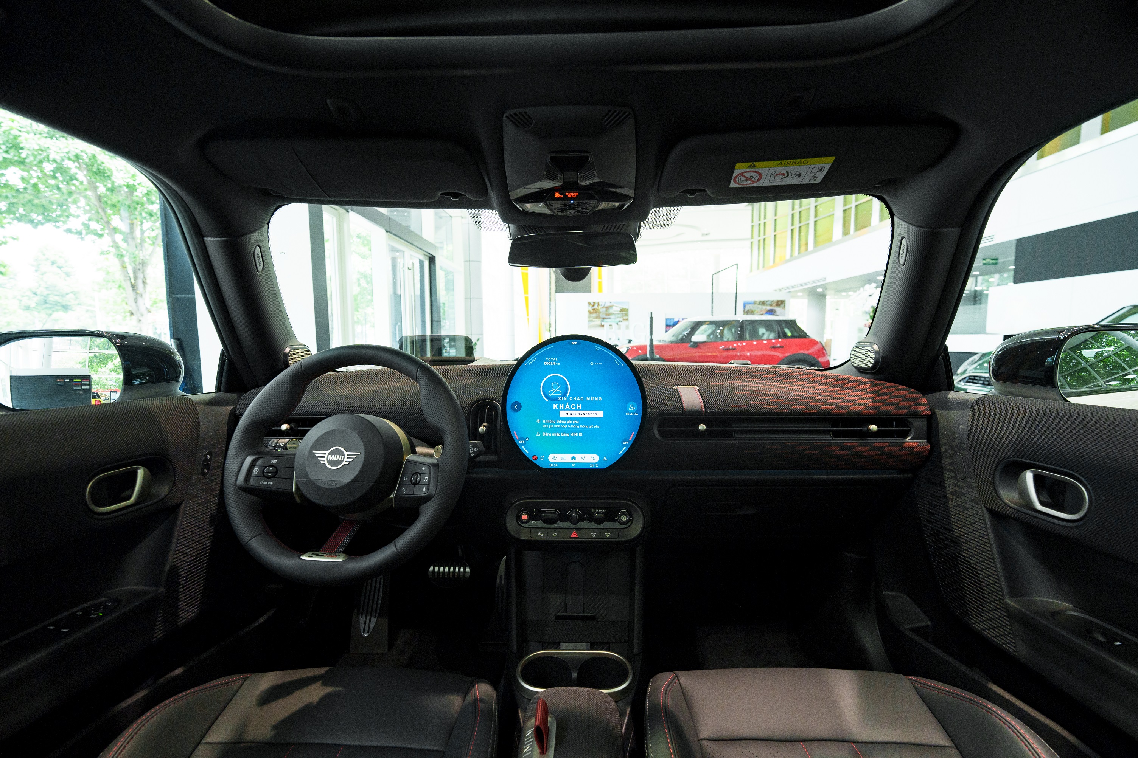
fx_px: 442
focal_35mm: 14
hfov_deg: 104.3
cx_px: 569
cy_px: 379
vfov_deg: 81.2
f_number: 4.5
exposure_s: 1/125
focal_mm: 14
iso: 1000
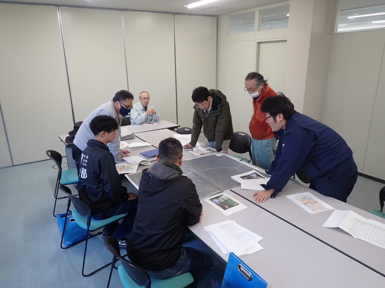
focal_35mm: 25
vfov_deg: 54.9
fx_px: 278
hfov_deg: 69.4
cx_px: 192
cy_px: 144
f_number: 2
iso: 200
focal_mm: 4.5
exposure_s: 1/125
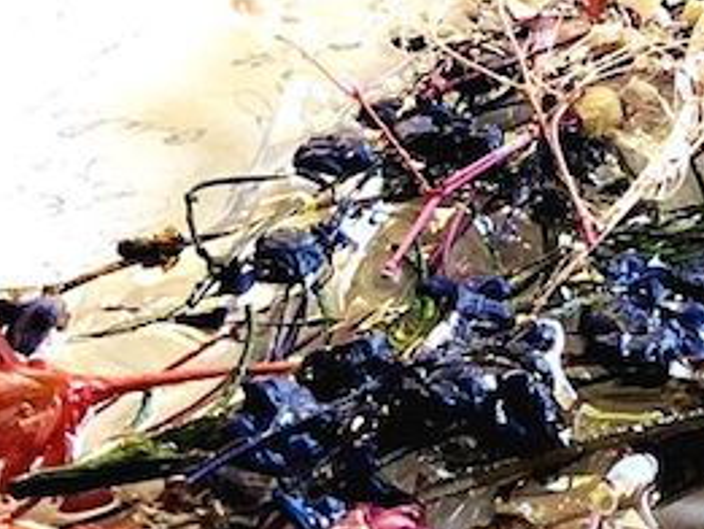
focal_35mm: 239
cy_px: -65
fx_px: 4863
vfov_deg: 6.2
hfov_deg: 8.3
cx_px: 596
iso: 40
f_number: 2.4
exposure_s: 1/50
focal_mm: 6
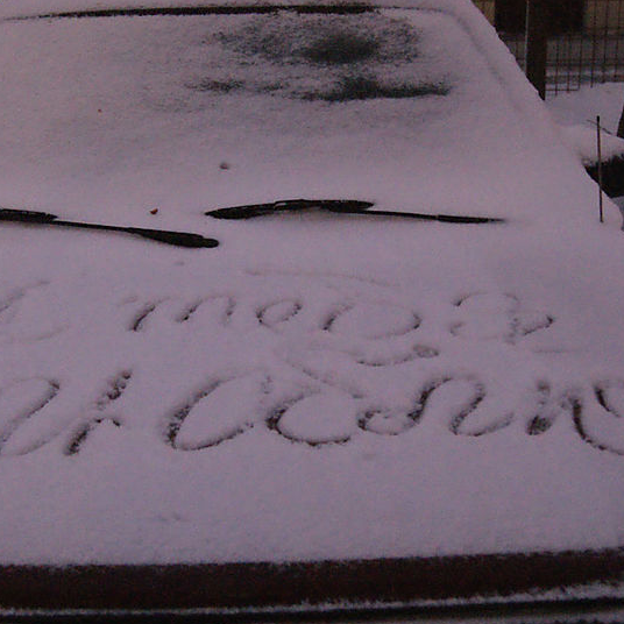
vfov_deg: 28.6
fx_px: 1224
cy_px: 320
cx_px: 257
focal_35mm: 60
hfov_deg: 28.6
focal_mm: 28
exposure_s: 1/5
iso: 3200
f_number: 5.6
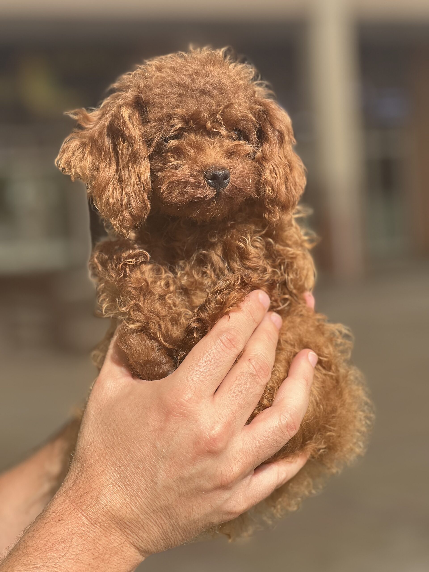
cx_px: 214
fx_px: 1272
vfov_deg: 25.3
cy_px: 286
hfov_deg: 19.1
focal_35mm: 77
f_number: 2.8
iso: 25
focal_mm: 9
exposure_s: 1/305
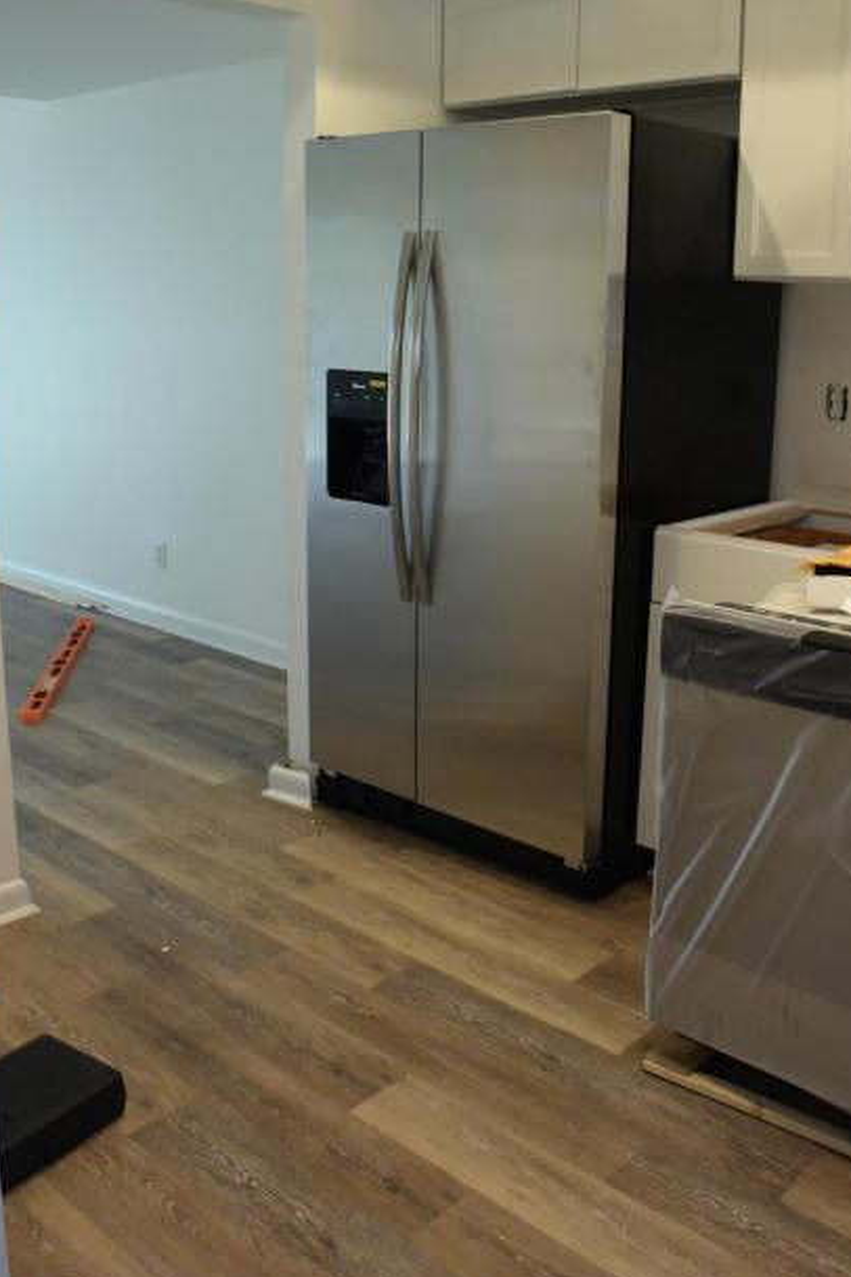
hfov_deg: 38.9
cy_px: 567
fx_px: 1205
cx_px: 445
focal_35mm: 34
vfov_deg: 55.7
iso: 720
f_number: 3.5
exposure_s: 1/125
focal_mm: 10
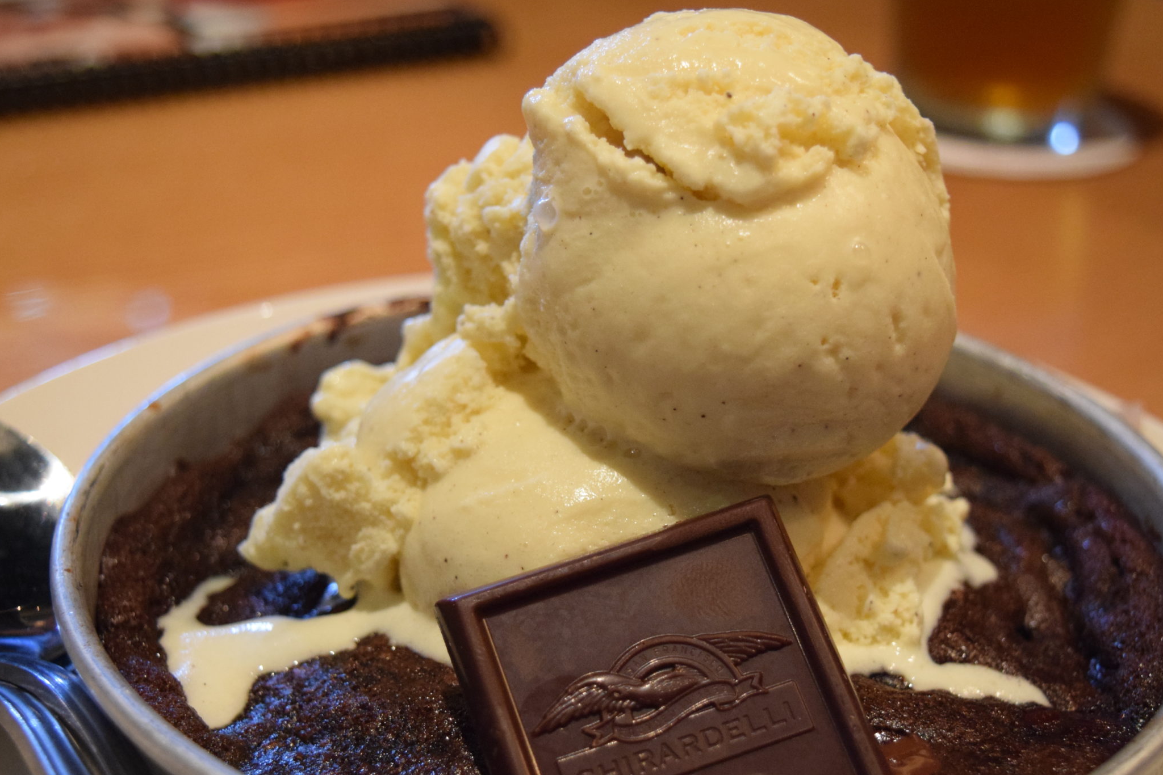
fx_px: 1938
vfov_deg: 22.6
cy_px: 464
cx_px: 601
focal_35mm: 60
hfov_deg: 33.4
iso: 2500
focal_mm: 32
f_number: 4.5
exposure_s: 1/60
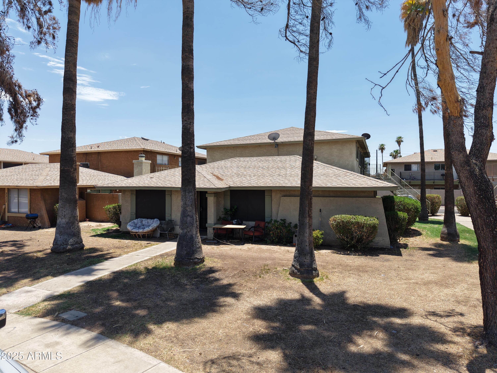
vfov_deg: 56.8
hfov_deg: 71.6
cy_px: 186
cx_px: 248
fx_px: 345
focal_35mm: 24
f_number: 1.8
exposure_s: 1/3000
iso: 160
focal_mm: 8.67
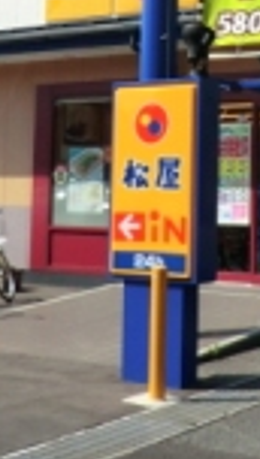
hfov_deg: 15.5
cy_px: 88
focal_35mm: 77
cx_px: 251
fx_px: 940
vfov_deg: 26.9
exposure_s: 1/250
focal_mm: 4.3
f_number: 7.5
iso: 80
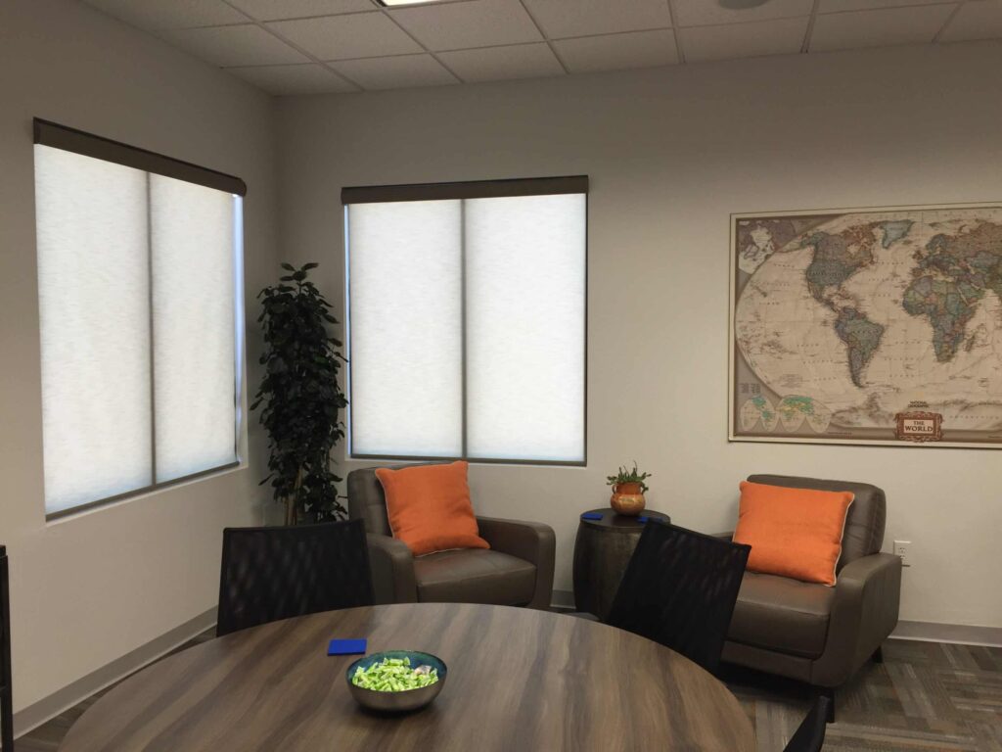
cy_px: 376
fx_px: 839
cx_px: 501
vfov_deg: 48.2
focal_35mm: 29
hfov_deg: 61.7
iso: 32
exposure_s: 1/60
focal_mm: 4.15
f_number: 2.2
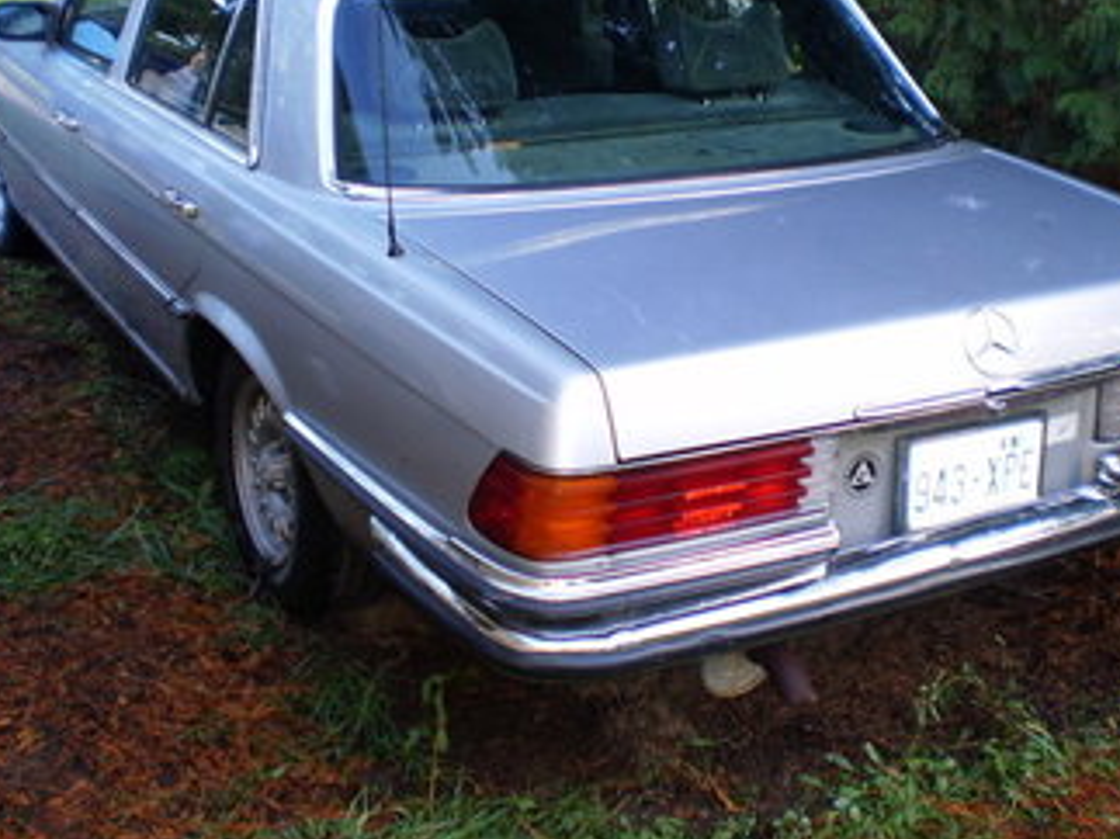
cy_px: 281
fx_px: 1585
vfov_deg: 29.5
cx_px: 603
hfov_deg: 38.9
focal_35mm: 49
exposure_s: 1/60
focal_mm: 6.3
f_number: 3.1
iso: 64
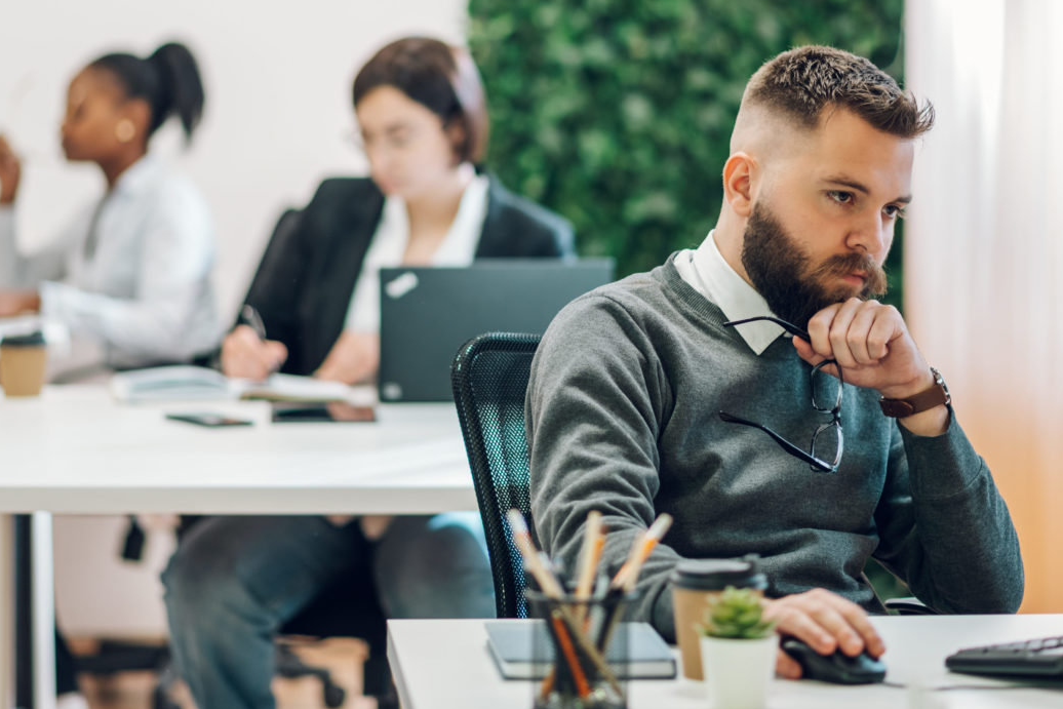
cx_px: 516
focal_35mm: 96
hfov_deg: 21.2
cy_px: 318
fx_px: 2835
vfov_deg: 14.3
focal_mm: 85
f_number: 1.8
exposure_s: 1/80
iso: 250
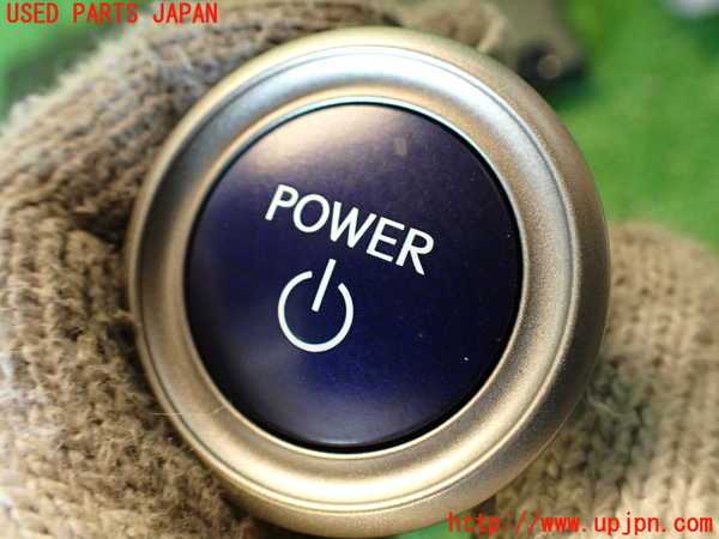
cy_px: 270
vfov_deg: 44.2
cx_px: 360
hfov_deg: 56.8
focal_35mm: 32
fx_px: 665
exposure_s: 1/30
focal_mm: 5.79
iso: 400
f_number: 2.4
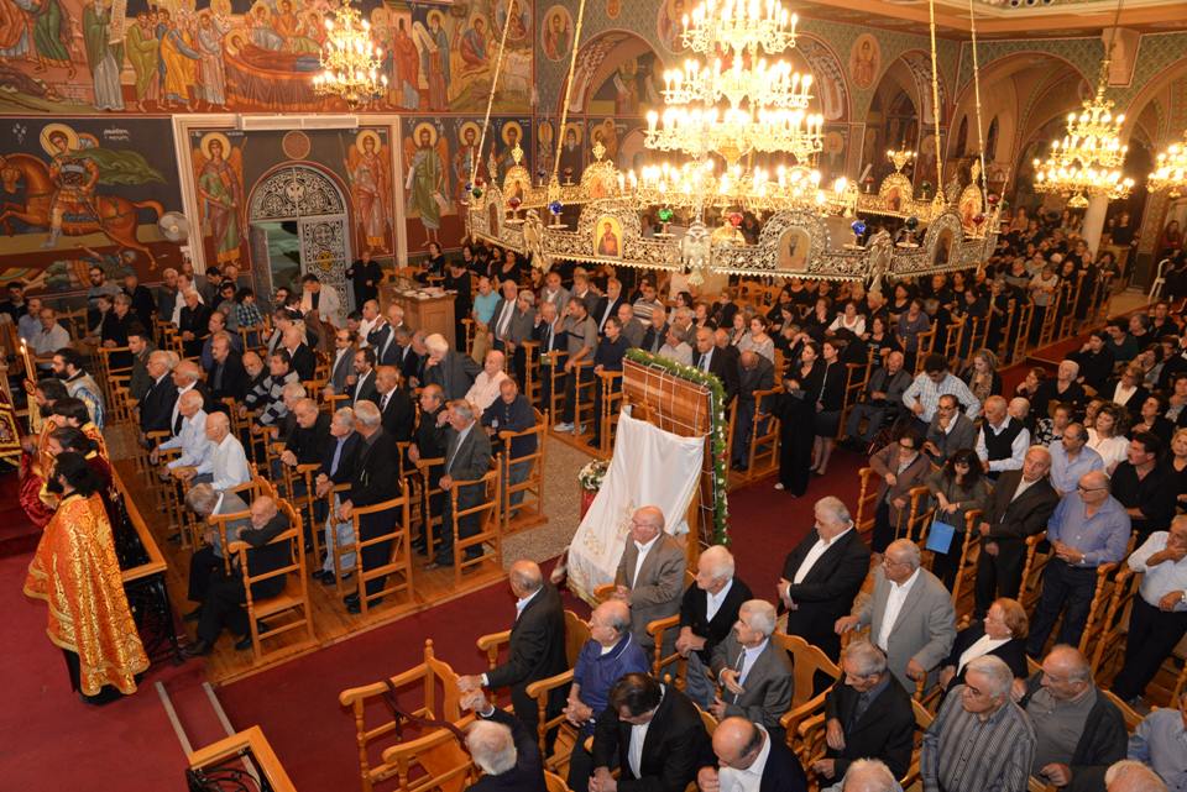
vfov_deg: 53.2
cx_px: 594
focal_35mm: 24
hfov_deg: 73.7
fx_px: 792
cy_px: 396
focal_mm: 24
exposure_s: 1/30
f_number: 8
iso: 2000
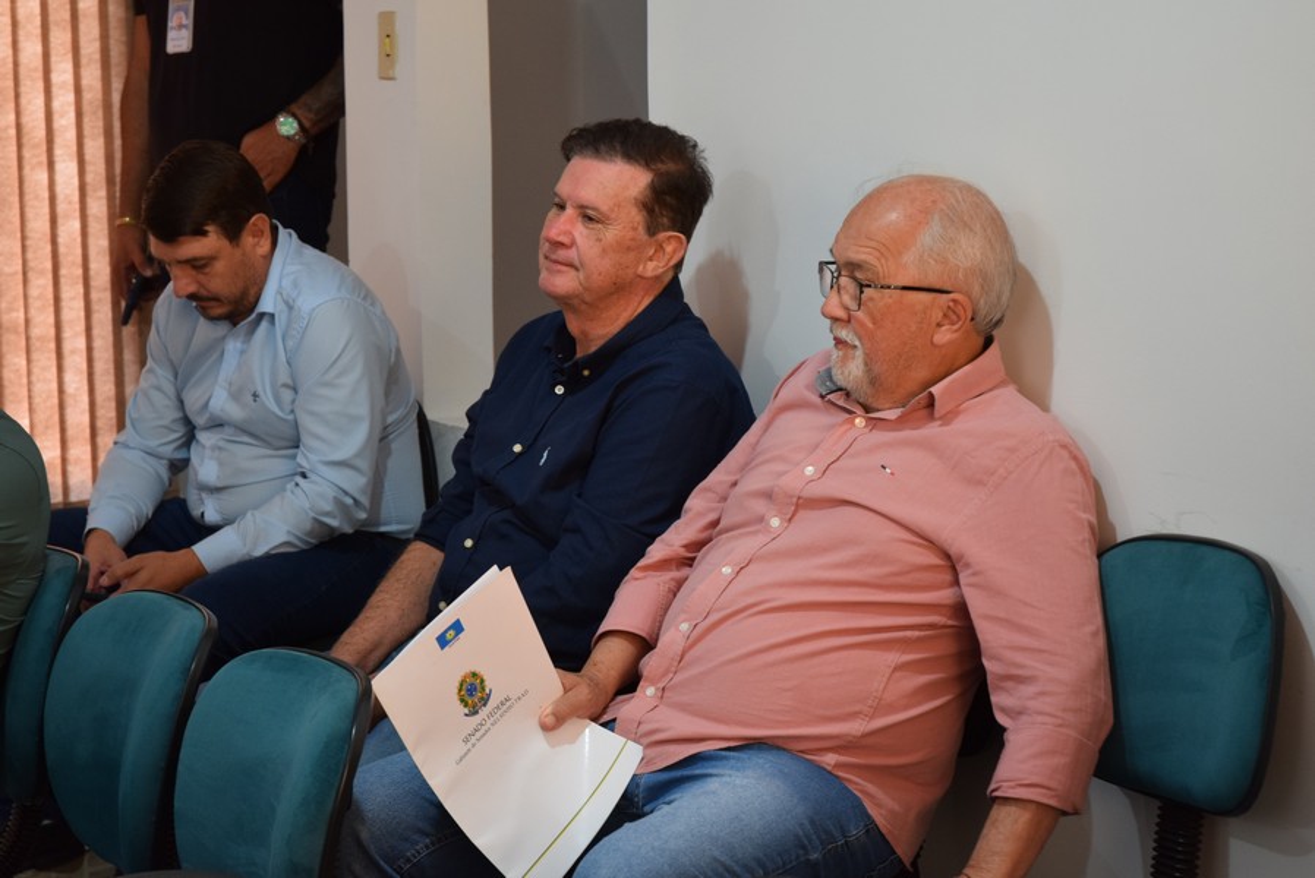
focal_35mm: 75
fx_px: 2741
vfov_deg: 18.2
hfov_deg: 27.0
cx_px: 658
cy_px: 439
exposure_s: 1/60
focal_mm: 50
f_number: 4.5
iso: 720
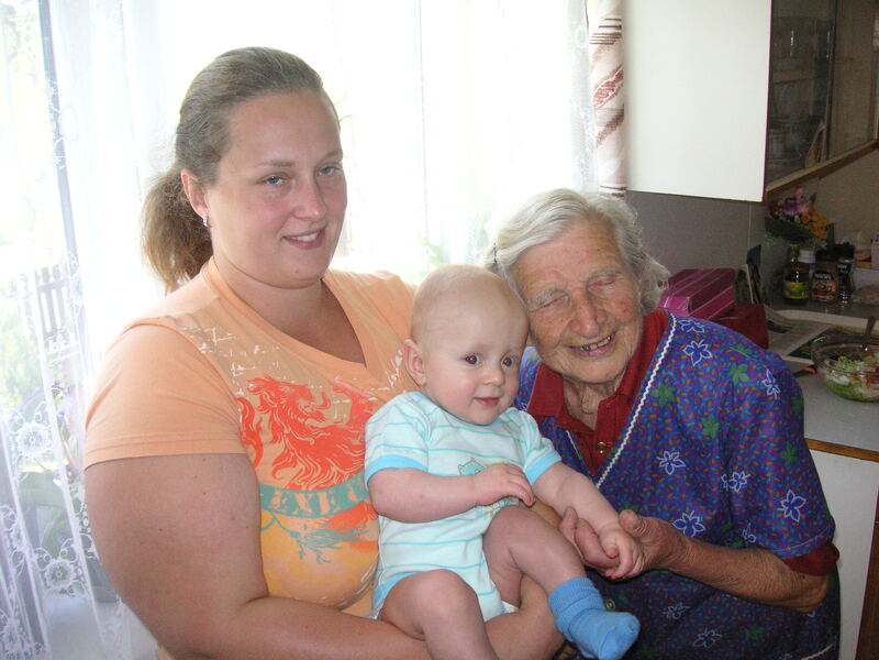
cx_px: 440
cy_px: 330
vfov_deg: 38.7
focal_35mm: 37
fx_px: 940
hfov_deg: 50.1
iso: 160
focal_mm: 6.1
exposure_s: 1/180
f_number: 2.8
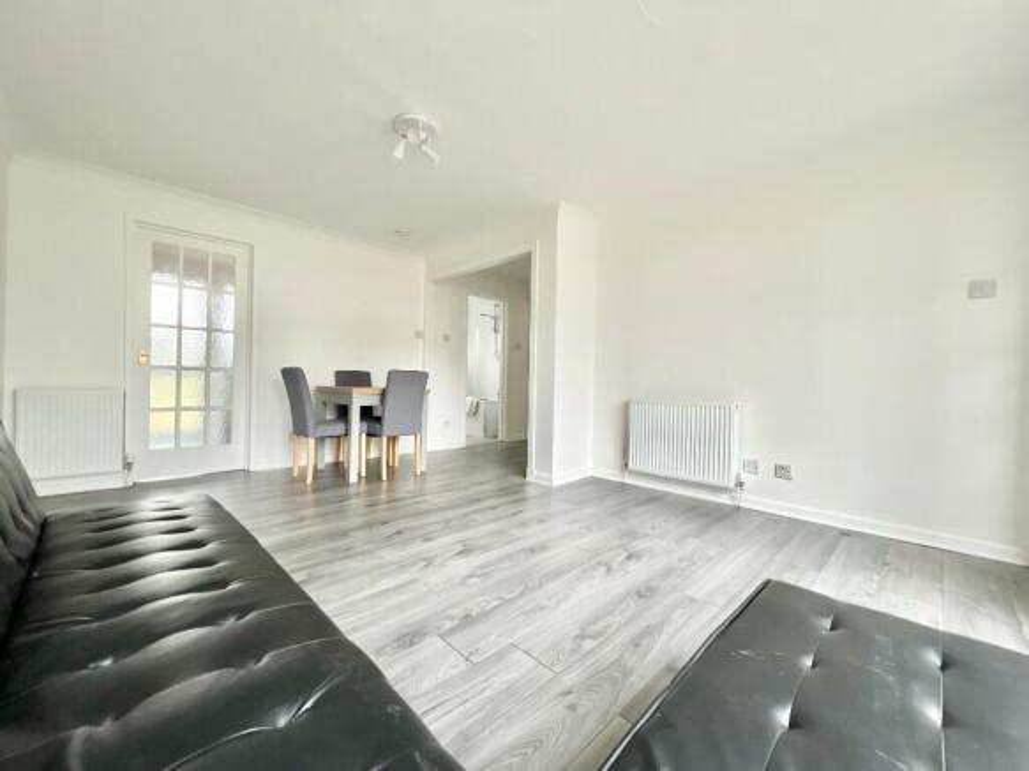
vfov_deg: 89.9
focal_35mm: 13
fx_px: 386
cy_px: 386
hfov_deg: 106.2
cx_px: 514
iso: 200
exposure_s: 1/99
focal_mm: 1.57
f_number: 1.8
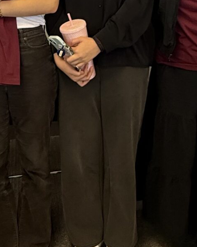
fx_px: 430
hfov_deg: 25.5
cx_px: 52
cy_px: -11
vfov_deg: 29.4
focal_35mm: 59
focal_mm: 2.22
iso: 250
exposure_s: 1/60
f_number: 2.2
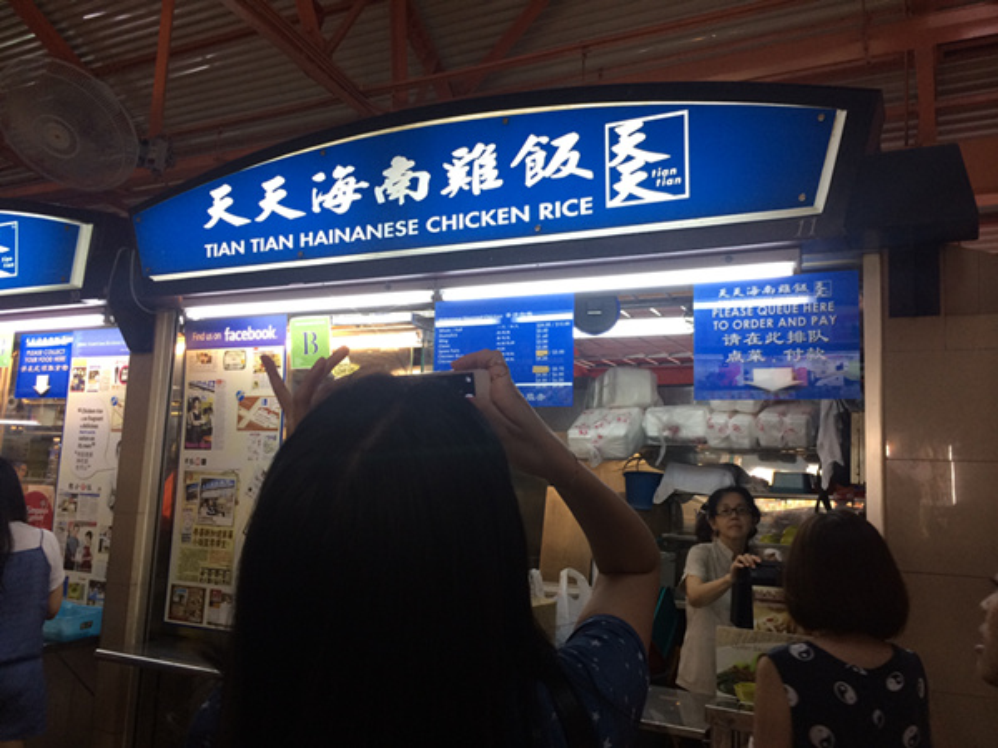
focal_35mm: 30
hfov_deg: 60.0
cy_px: 374
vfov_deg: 46.8
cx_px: 499
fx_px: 865
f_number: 2.2
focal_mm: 4.12
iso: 50
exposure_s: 1/30
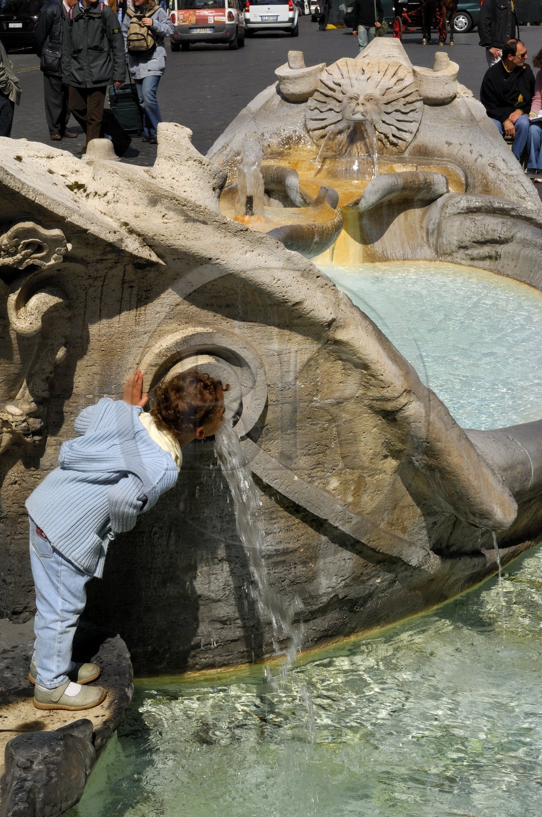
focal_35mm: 72
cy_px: 408
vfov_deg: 28.1
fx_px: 1631
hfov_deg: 18.9
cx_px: 271
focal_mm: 48
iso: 100
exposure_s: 1/100
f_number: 17
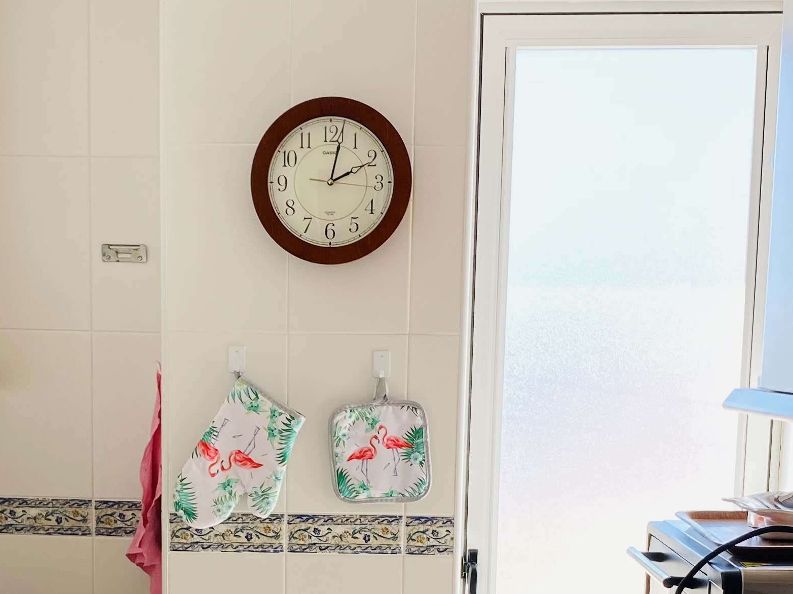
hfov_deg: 28.9
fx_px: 1535
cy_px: 583
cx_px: 302
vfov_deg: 21.2
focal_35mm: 67
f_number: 1.8
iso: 32
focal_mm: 4.25
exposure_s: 1/197
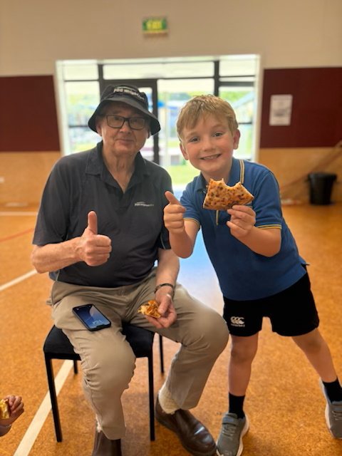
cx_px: 171
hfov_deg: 53.1
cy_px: 228
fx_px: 343
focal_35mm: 26
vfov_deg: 67.3
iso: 125
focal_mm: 5.96
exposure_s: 1/88
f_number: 1.6
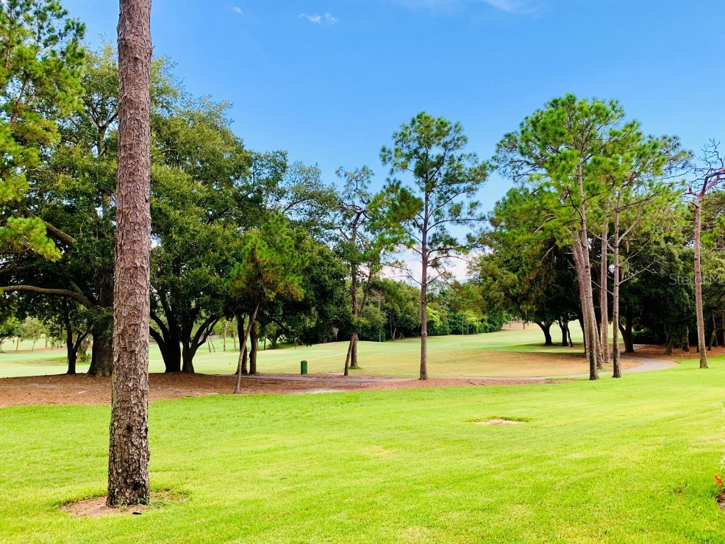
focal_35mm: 27
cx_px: 362
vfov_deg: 51.4
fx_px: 566
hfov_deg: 65.3
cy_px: 279
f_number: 1.8
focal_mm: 4.25
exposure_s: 1/296
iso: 25
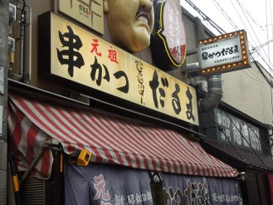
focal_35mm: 51
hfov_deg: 37.4
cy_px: 91
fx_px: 402
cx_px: 115
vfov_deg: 28.6
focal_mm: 6.3
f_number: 3.7
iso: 100
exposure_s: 1/125
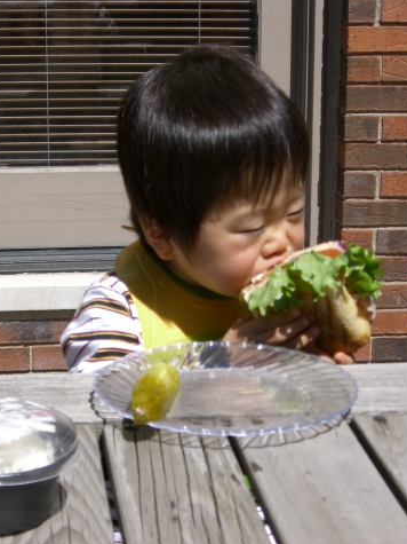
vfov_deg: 22.0
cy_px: 273
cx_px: 184
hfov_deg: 16.6
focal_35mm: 89
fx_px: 1396
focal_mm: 10.7
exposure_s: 1/1000
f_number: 3.6
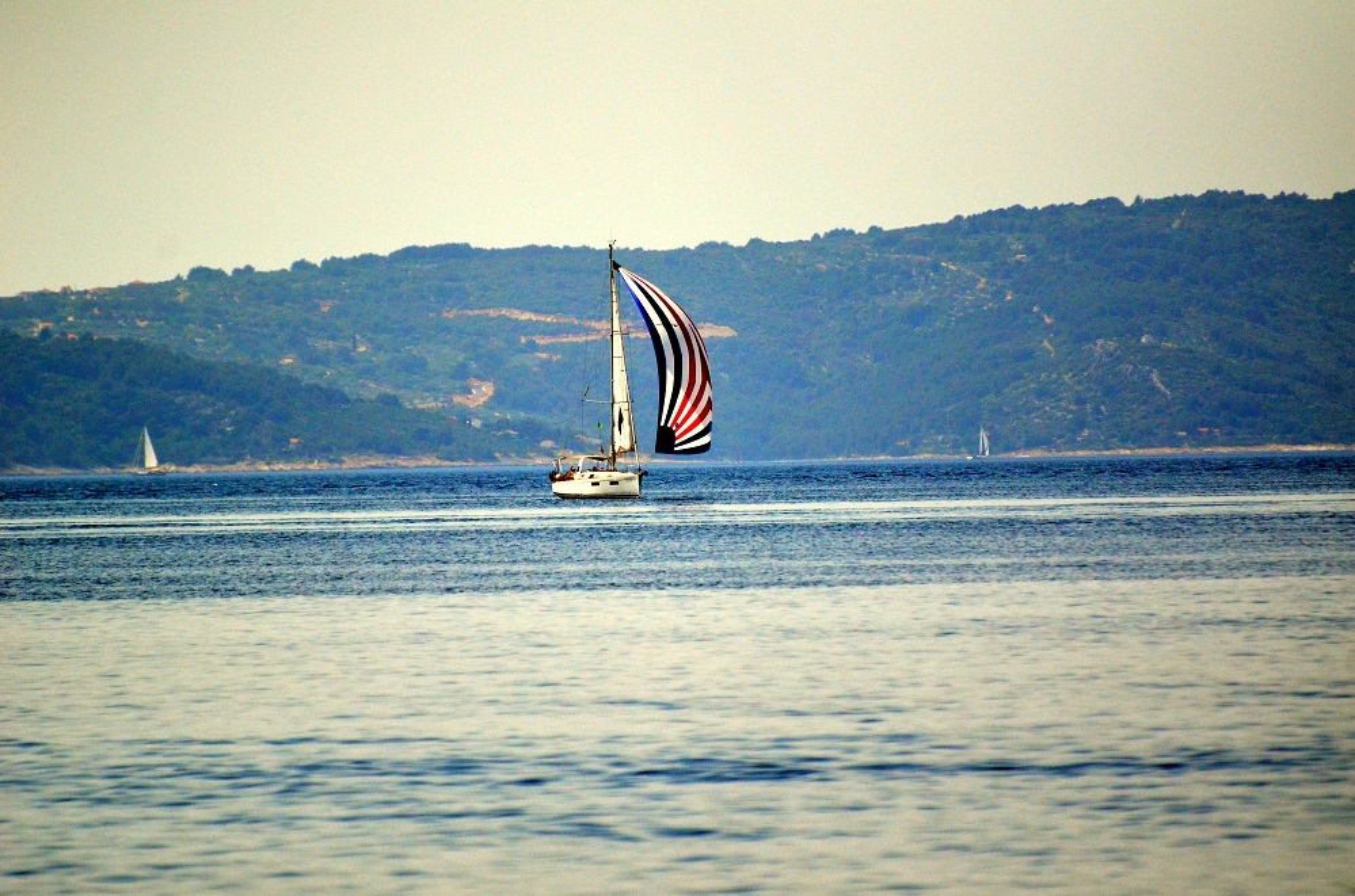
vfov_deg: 3.0
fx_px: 16897
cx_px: 678
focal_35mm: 450
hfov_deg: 4.6
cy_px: 448
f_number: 5.6
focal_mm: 300
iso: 1400
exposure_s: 1/8000
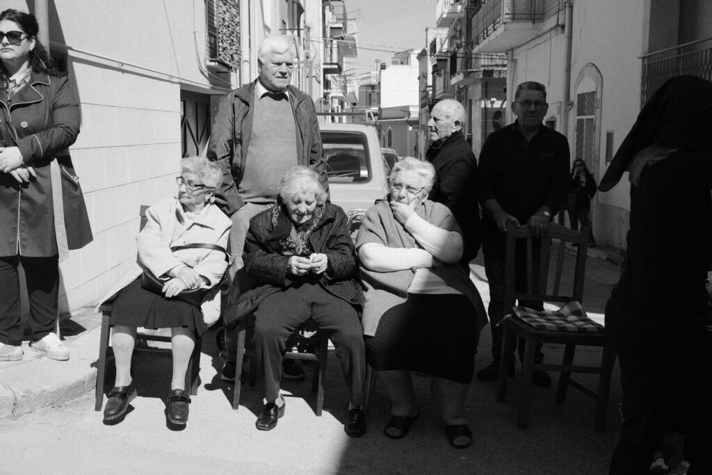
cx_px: 356
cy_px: 238
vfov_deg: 33.4
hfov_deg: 48.5
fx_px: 791
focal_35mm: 40
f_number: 5.6
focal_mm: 26.5
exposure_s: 1/1600
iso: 640
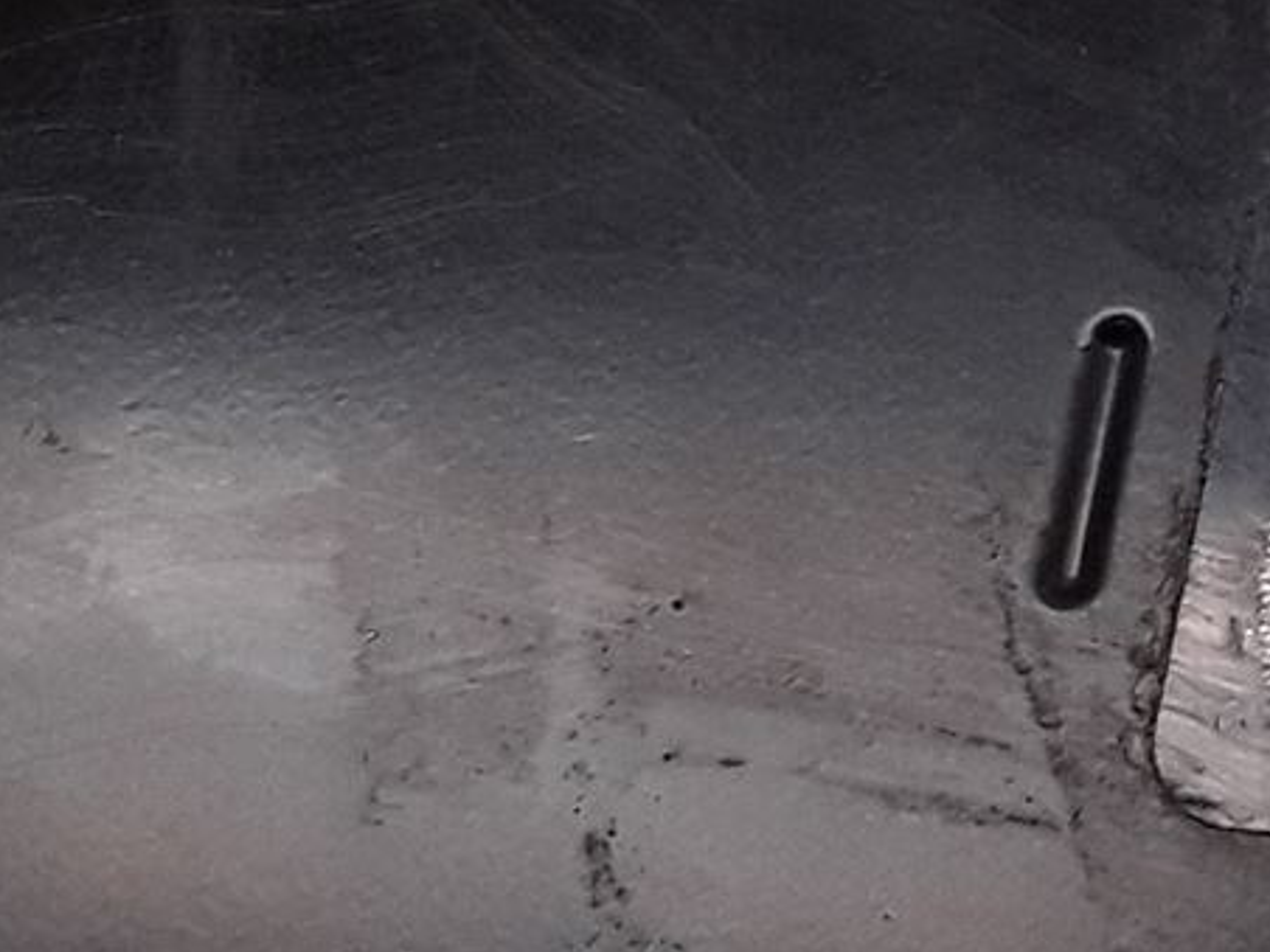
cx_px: 1989
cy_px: 65
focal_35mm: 127
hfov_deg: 14.3
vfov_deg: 11.6
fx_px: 4659
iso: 40
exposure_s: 1/100
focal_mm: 2.91
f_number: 1.9
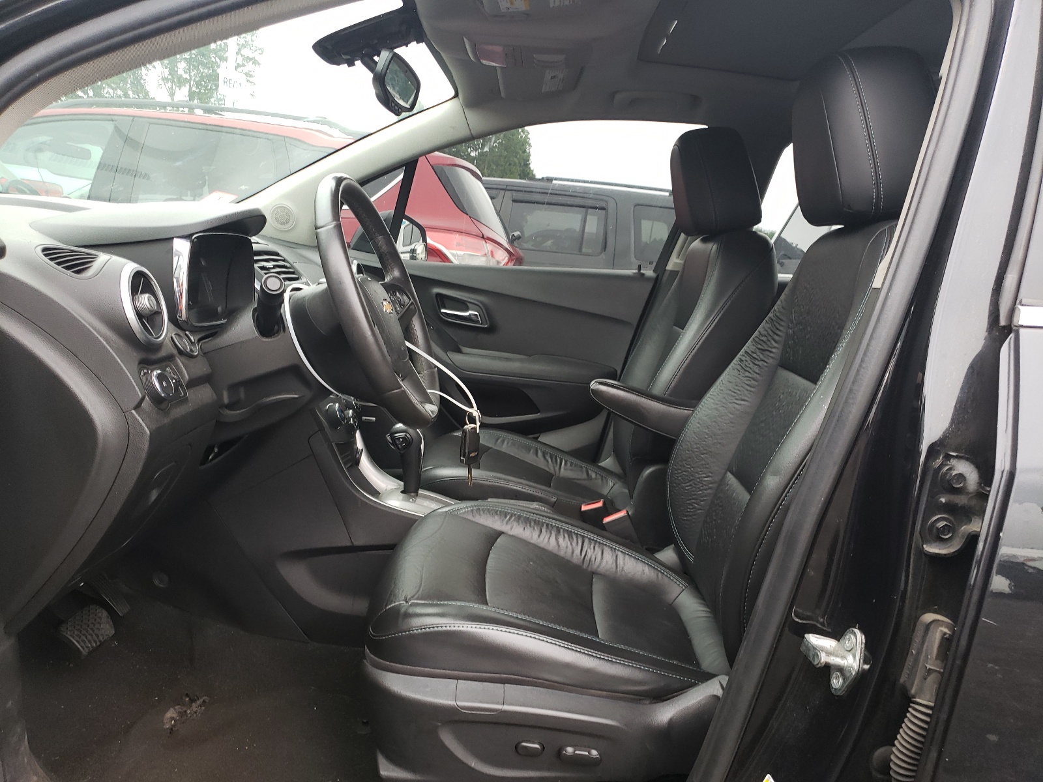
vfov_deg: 53.1
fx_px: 783
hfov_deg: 67.3
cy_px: 391
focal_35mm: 26
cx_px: 522
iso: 79
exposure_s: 1/60.2
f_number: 1.5
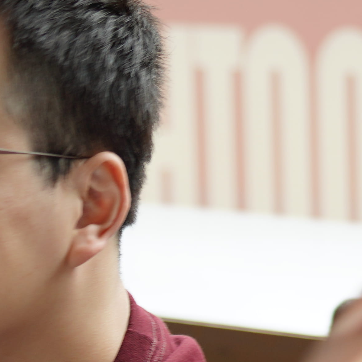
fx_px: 4070
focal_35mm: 344
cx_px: -151
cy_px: 673
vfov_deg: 5.0
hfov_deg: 5.1
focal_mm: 50
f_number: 2.2
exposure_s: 1/60
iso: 100
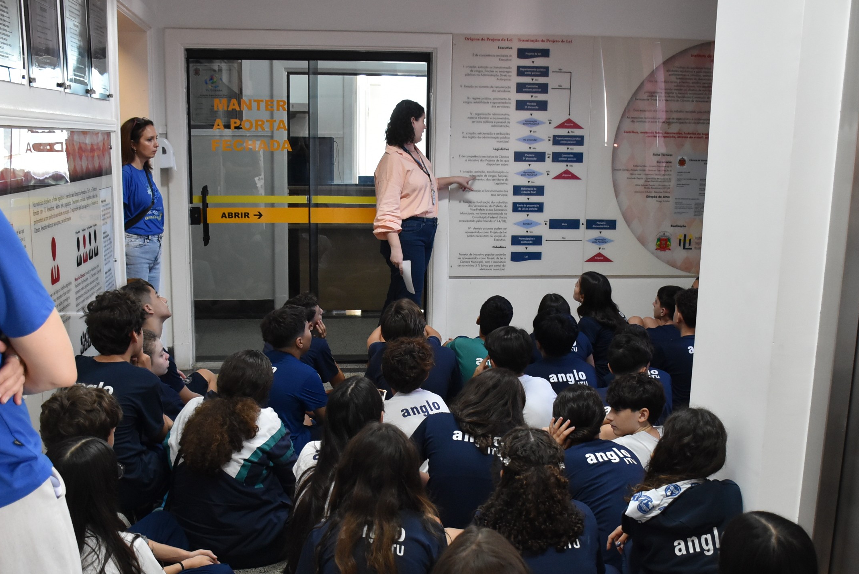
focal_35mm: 42
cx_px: 407
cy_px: 375
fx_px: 1003
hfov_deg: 46.3
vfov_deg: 31.7
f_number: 3.5
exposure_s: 1/60
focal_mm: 20
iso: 1600
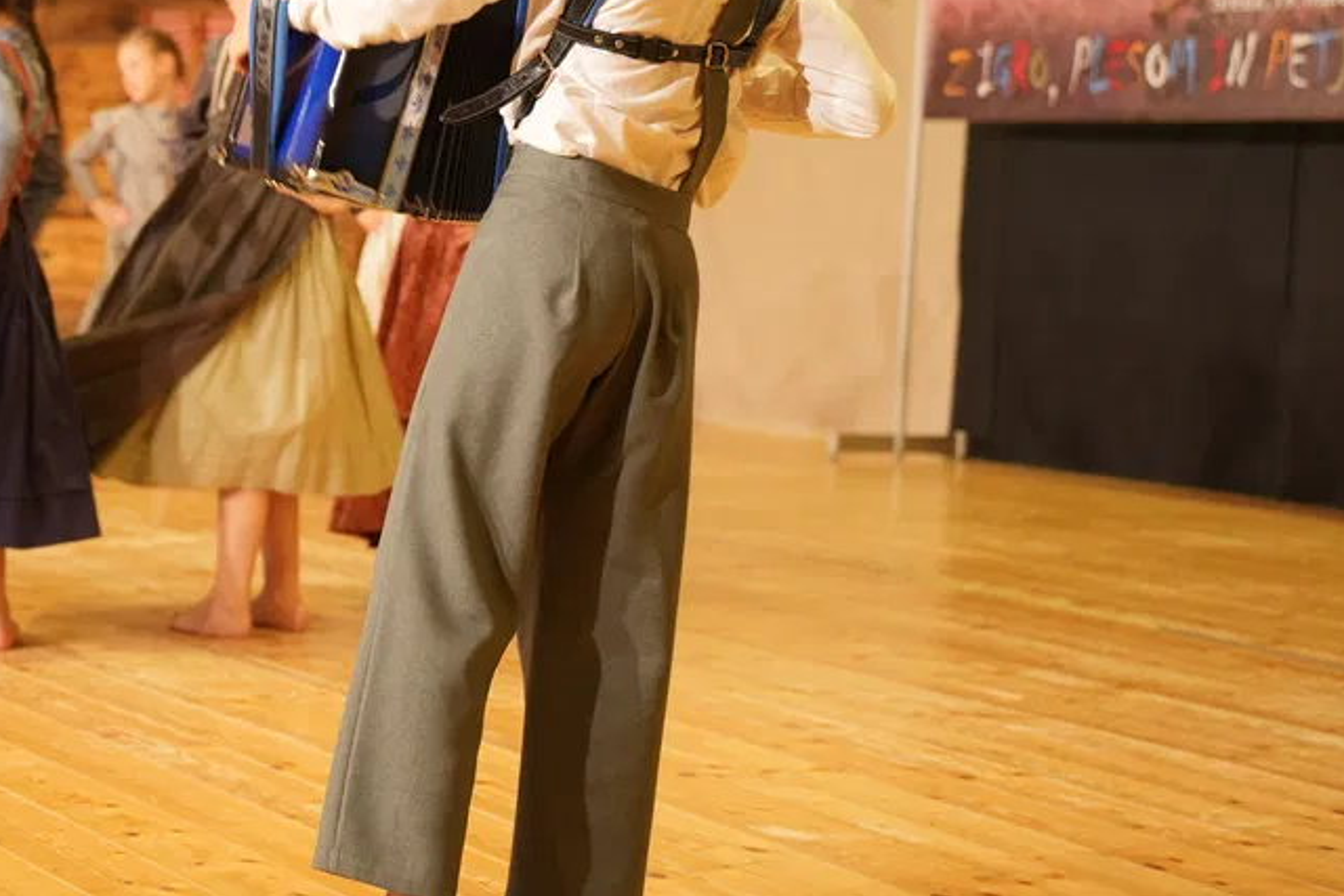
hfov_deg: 26.5
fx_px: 2800
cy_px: 292
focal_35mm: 75
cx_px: 275
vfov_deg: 18.1
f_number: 2.8
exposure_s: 1/40
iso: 320
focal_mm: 40
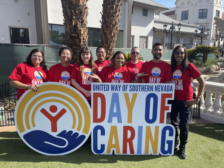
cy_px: 84
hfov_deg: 69.4
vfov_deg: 54.9
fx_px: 162
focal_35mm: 25
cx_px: 112
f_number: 1.6
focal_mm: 5.1
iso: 32
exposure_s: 1/1339
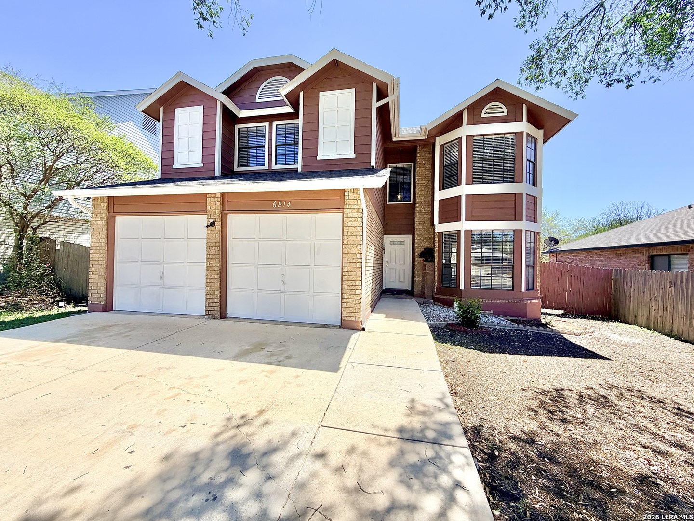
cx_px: 347
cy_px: 260
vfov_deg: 85.7
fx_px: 281
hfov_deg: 102.1
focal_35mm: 14
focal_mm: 2.22
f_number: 2.2
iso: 20
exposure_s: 1/770
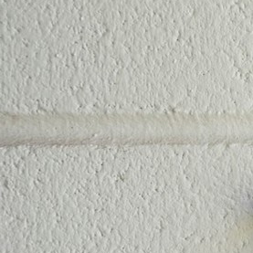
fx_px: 910
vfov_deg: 15.5
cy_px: 263
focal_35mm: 110
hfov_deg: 14.3
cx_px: 431
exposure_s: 1/800
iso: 500
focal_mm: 35
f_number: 5.6
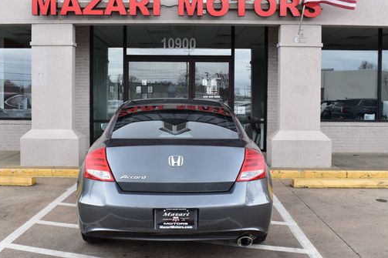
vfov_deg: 31.9
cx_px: 187
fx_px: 452
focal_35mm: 42
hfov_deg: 46.4
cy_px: 120
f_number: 9
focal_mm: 22
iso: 400
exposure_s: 1/100
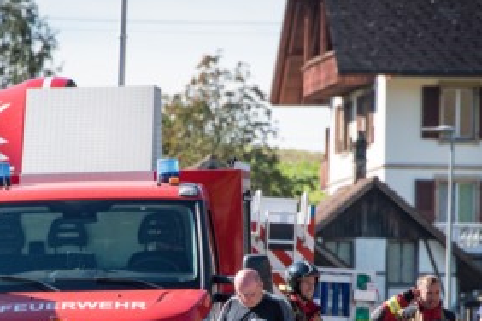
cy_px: 271
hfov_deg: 3.6
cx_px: 212
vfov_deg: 2.4
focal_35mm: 574
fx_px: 7685
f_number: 9
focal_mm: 300
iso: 1600
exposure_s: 1/1250
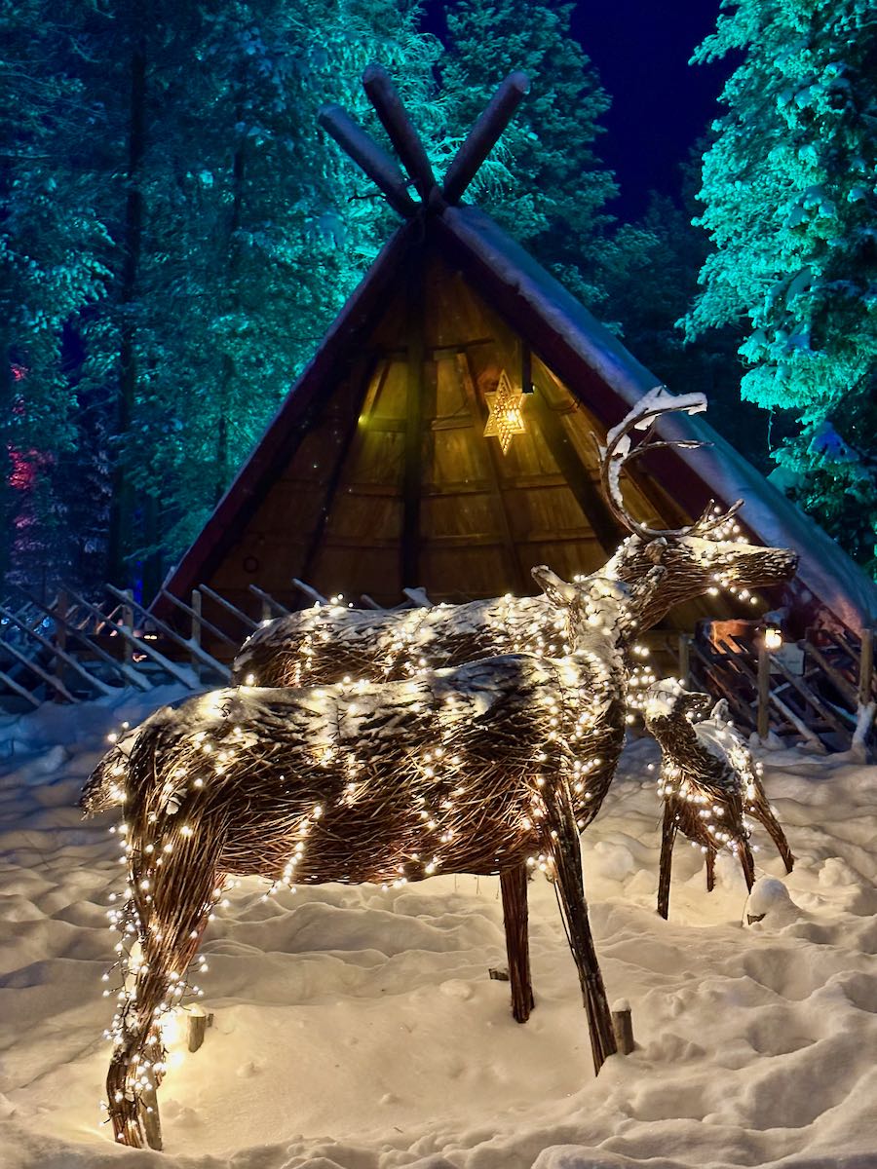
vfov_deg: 39.7
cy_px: 584
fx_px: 1621
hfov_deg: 30.3
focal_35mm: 48
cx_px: 438
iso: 640
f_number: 1.78
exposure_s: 1/25
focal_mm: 6.86
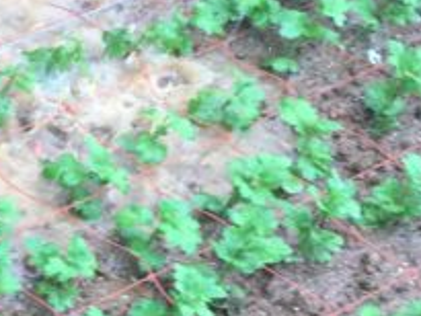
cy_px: 162
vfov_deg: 10.2
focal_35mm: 145
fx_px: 1765
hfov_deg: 11.5
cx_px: -557
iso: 32
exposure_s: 1/60
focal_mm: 4.15
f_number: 2.2
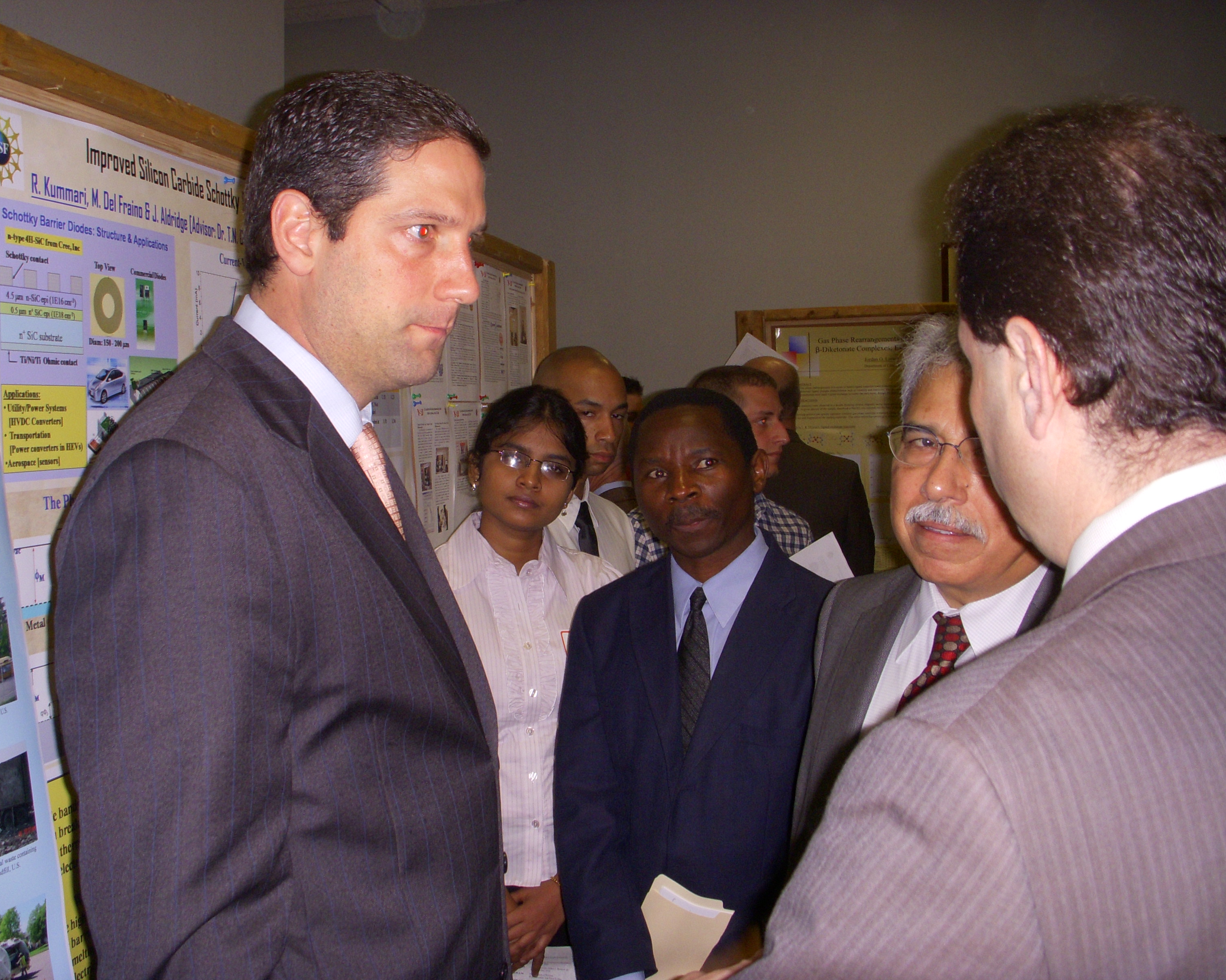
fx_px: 1451
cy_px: 489
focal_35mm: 40
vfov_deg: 37.3
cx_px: 584
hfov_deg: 45.8
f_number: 3.3
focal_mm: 6.3
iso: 160
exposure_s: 1/50
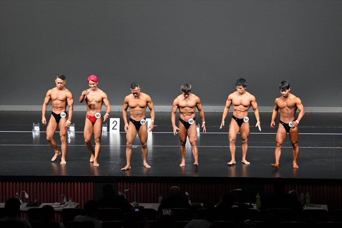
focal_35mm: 150
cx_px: 171
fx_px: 1424
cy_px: 114
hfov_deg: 13.7
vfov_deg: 9.1
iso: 5000
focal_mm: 100
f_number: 5.6
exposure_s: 1/400
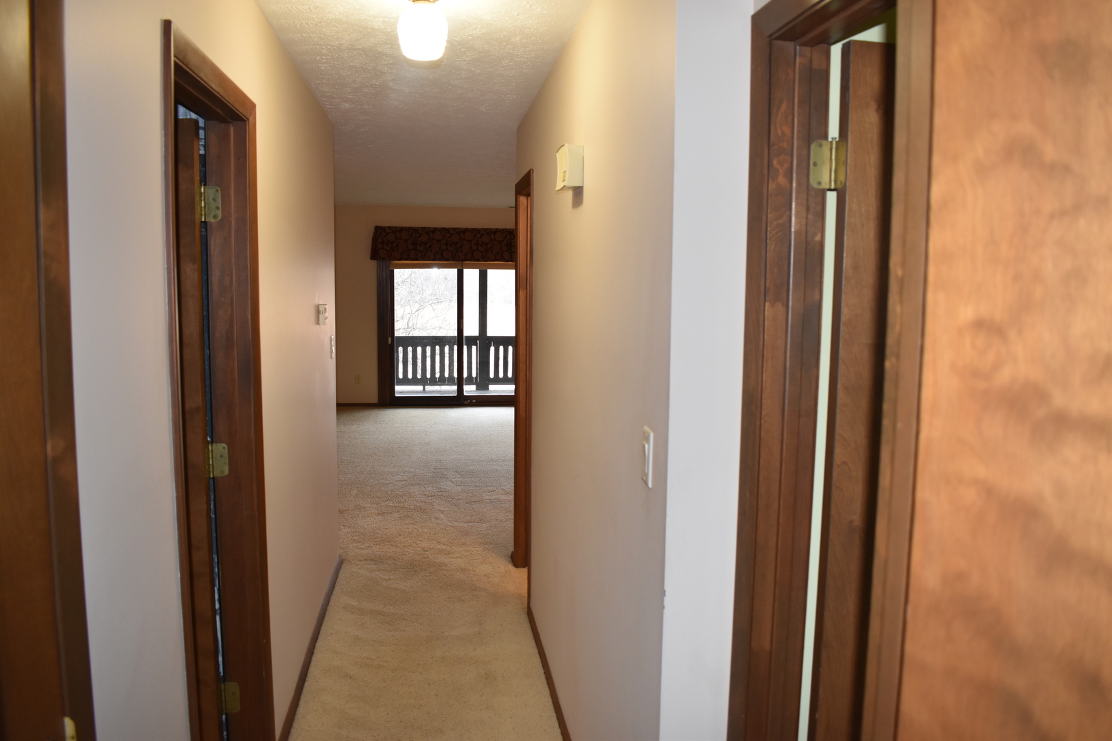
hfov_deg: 67.4
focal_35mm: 27
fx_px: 834
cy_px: 370
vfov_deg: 47.9
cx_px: 556
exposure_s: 1/60
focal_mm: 18
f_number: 4
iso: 800
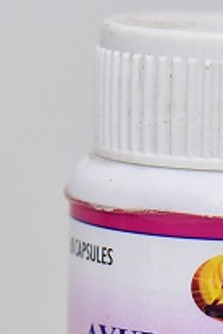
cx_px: 223
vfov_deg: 6.7
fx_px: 2834
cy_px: 345
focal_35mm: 305
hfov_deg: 4.5
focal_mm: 120
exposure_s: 1/200
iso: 1600
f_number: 5
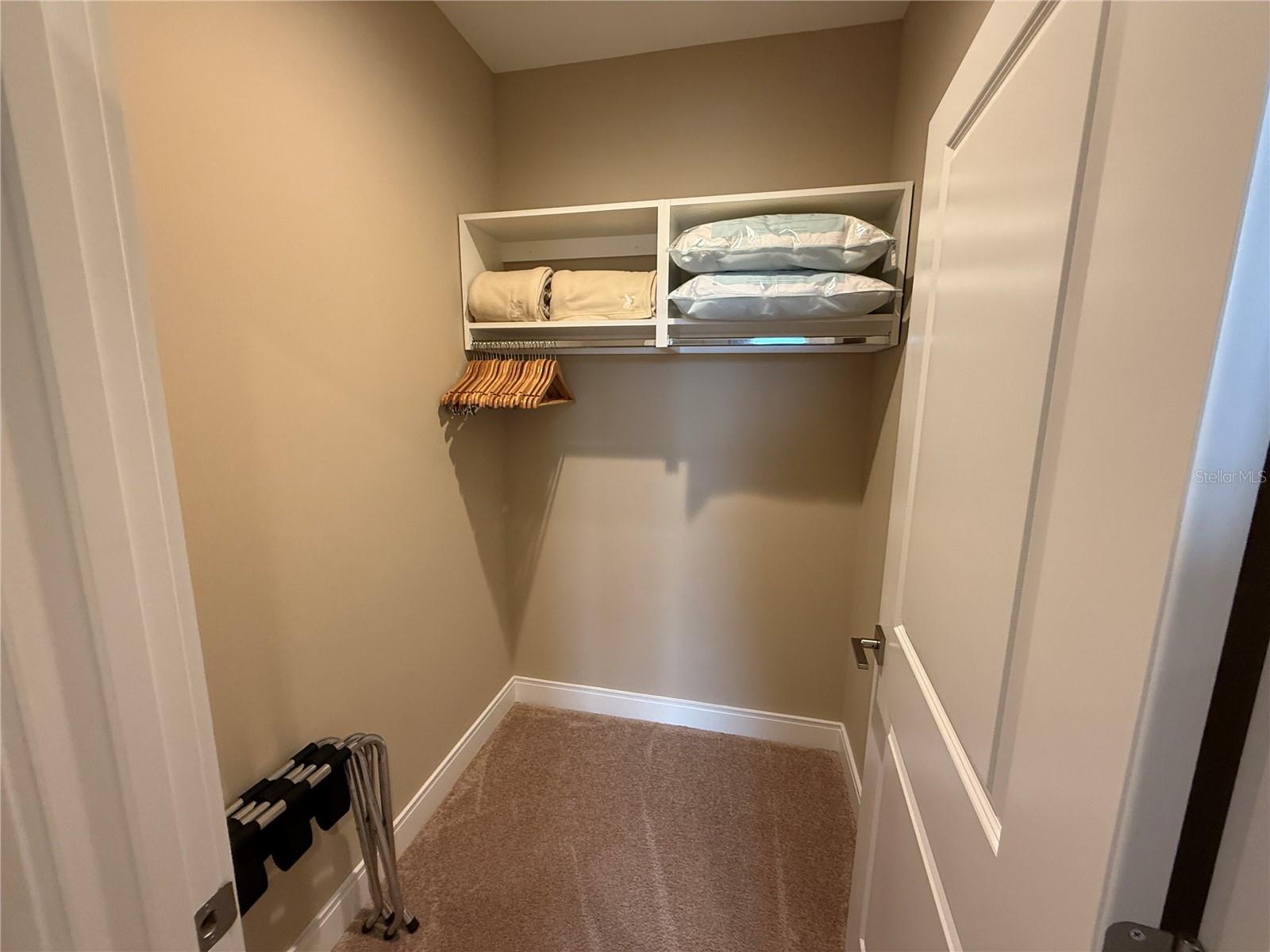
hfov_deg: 102.1
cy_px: 476
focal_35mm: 14
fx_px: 514
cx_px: 635
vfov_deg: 85.7
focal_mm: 2.22
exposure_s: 1/60
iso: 320
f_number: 2.2
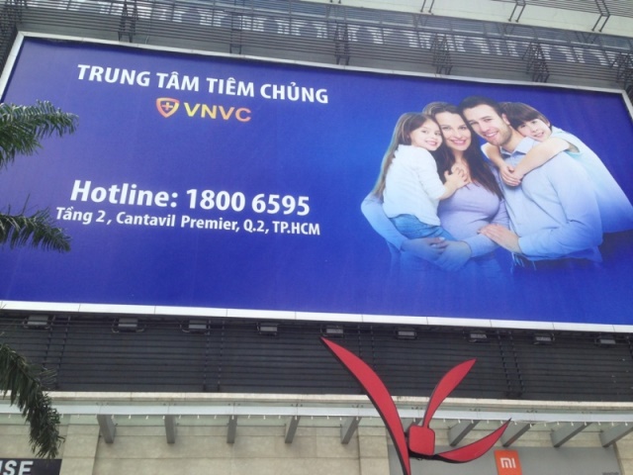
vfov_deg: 42.9
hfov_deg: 55.4
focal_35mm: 33
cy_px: 238
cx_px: 316
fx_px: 603
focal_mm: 4.13
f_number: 2.4
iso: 50
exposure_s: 1/488
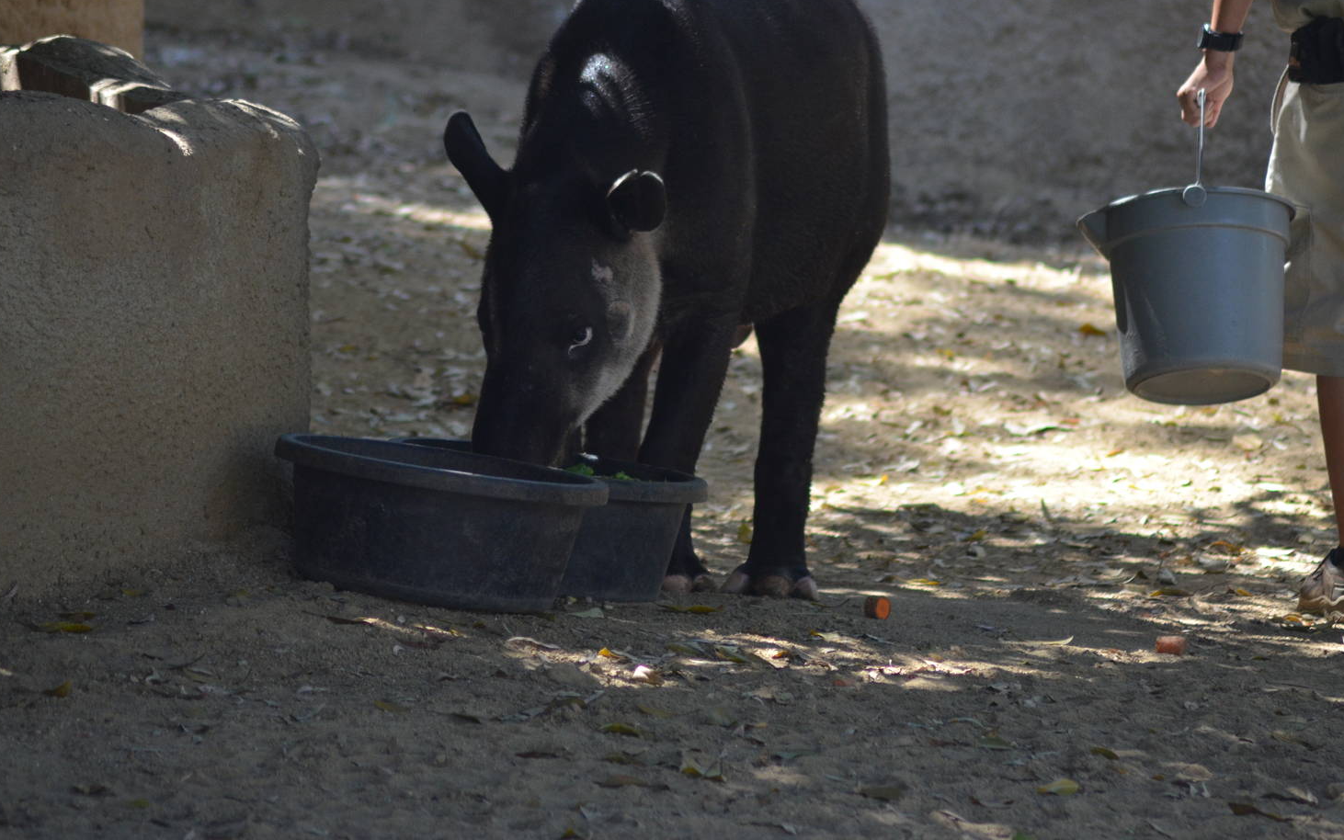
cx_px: 723
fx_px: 14066
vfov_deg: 3.4
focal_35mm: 384
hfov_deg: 5.5
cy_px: 357
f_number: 5
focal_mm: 230
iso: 800
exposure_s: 1/640
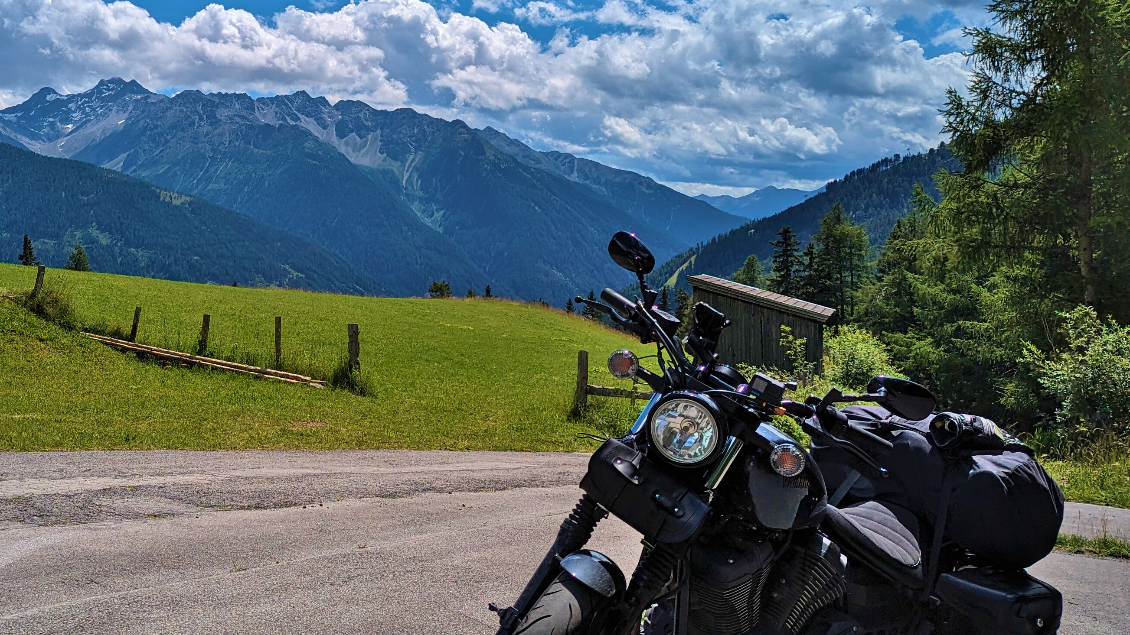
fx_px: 1229
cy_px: 246
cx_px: 262
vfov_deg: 28.9
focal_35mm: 41
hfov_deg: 47.3
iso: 40
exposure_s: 1/5155
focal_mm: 6.81
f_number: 1.85
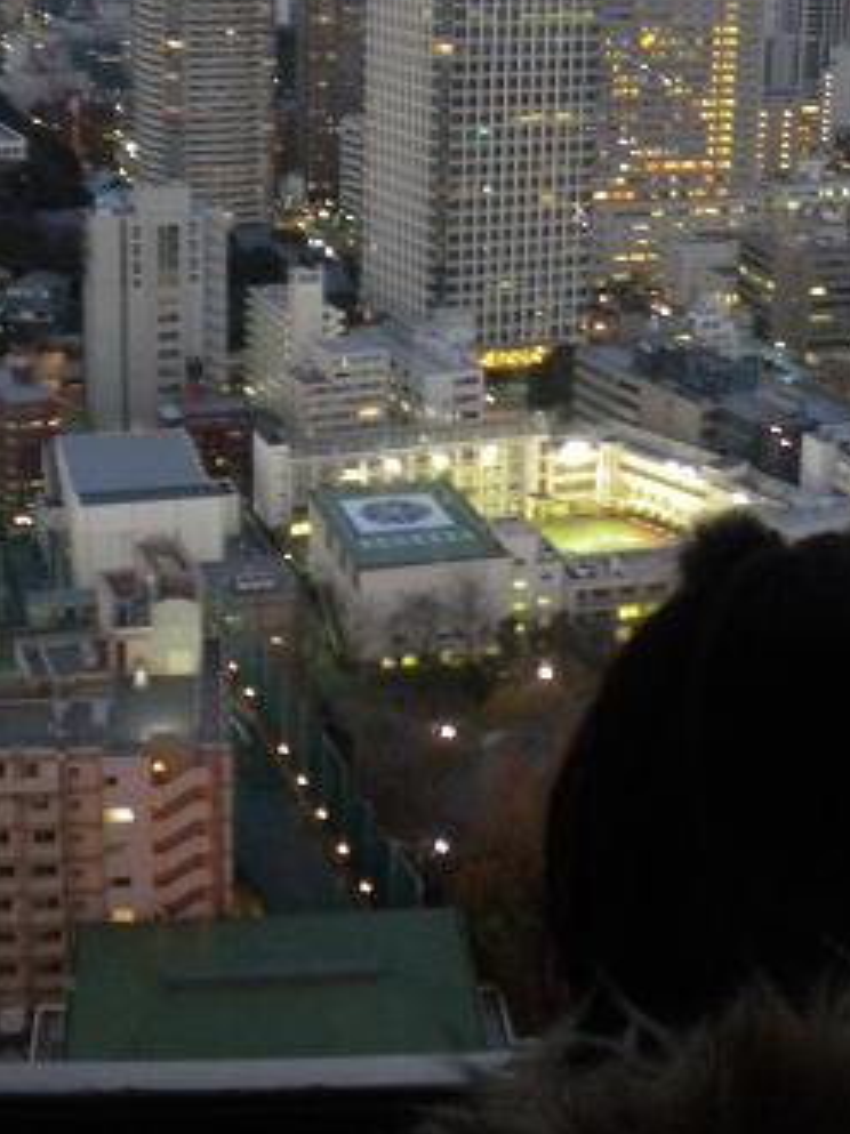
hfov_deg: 25.0
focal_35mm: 58
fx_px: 1900
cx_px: 588
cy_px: 281
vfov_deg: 32.6
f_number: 3.1
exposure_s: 1/7.1
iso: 400
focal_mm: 6.3
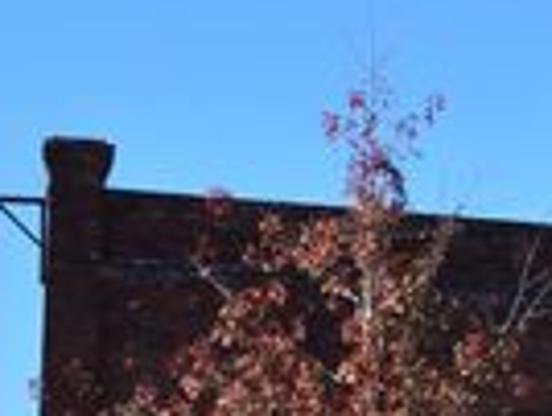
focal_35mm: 150
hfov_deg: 12.2
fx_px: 2396
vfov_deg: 9.7
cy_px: 581
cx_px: 956
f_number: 11
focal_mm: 28
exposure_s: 1/400
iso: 400
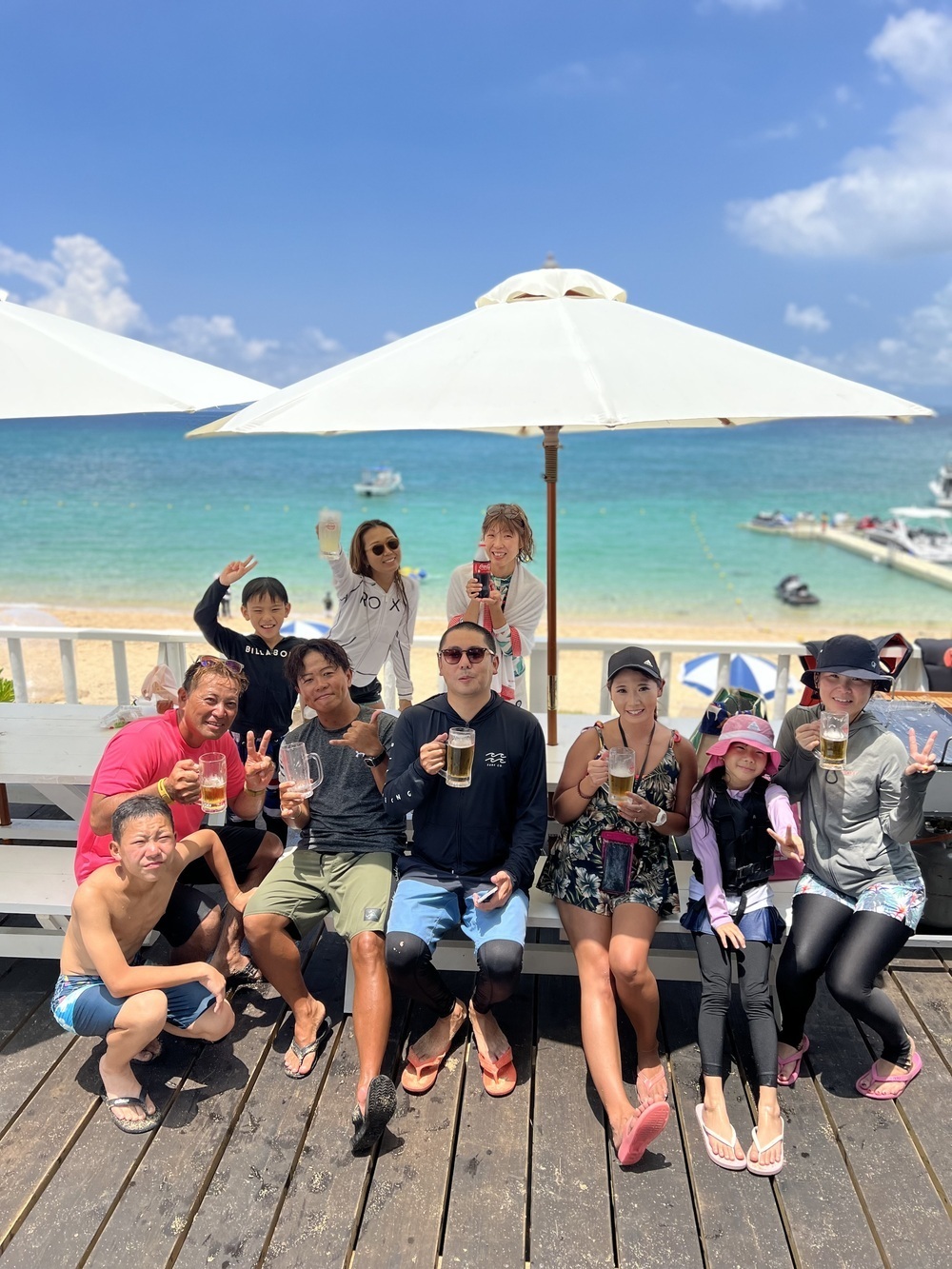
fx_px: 953
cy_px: 634
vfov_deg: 67.3
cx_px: 476
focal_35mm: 26
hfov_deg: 53.1
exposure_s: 1/4115
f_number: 1.5
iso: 50
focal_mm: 5.7
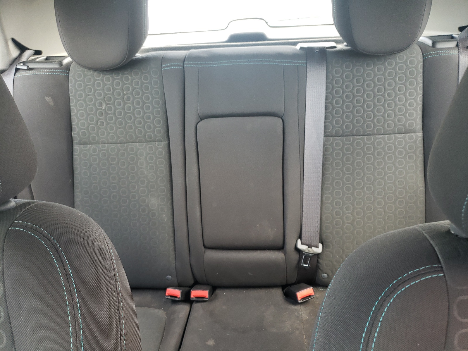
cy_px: 176
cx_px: 234
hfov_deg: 67.3
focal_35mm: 26
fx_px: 352
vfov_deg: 53.1
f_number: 1.5
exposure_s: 1/60.2
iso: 92
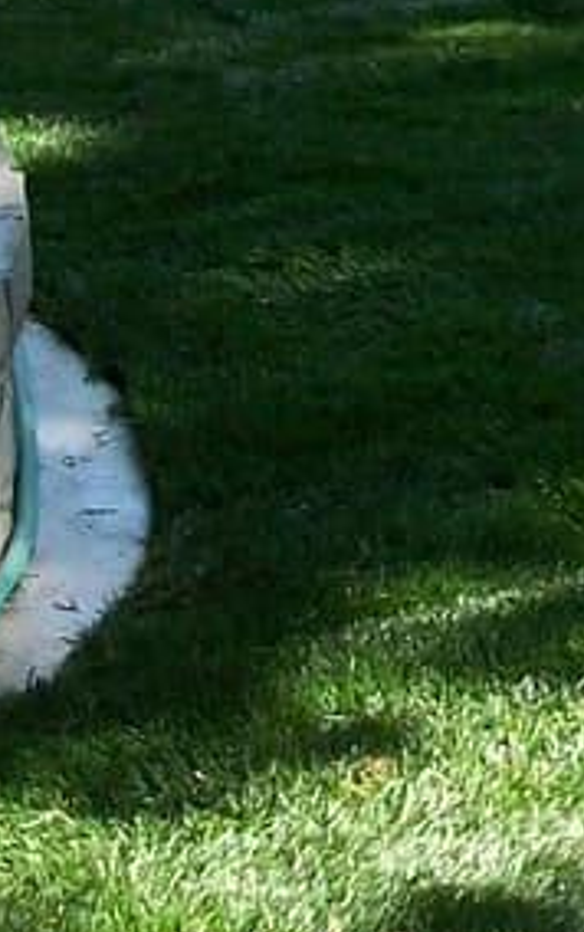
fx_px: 4041
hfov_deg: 8.1
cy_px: 49
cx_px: 940
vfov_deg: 13.0
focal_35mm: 159
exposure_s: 1/250
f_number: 2.9
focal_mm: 5.7
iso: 80
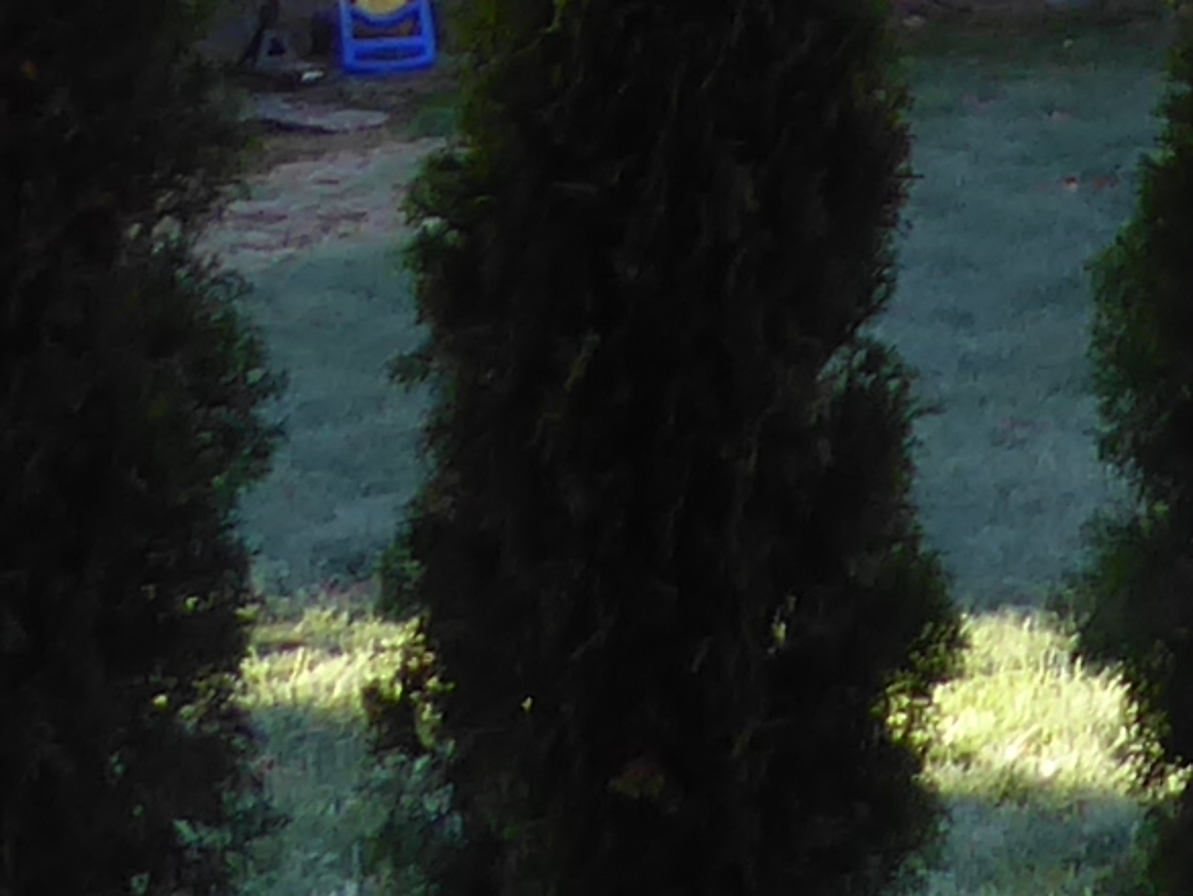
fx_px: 5895
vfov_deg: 8.0
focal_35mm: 171
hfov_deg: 10.6
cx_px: 2362
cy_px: -1321
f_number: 3.3
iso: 80
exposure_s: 1/60
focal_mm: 4.3
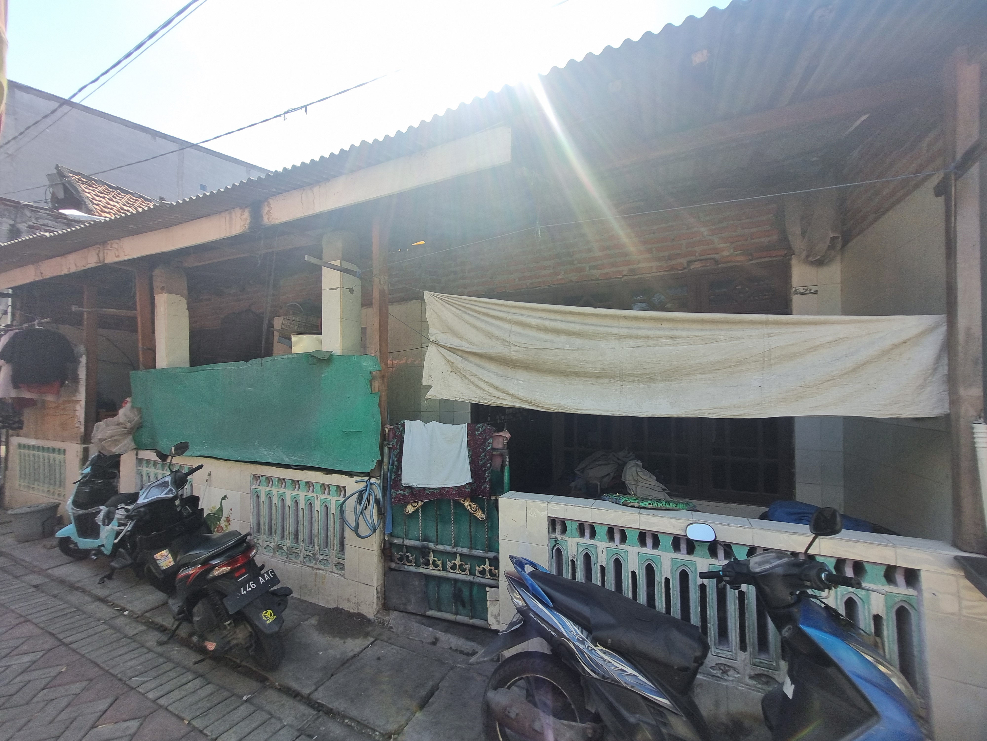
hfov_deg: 106.2
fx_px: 371
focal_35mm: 13
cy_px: 370
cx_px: 494
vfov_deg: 89.9
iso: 50
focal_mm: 1.74
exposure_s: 1/638
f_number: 2.2
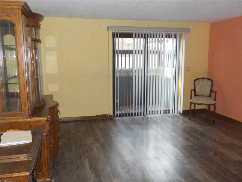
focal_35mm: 30
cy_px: 91
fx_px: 210
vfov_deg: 46.8
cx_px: 121
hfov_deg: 60.0
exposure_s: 1/30
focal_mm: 4.1
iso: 360
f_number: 3.3
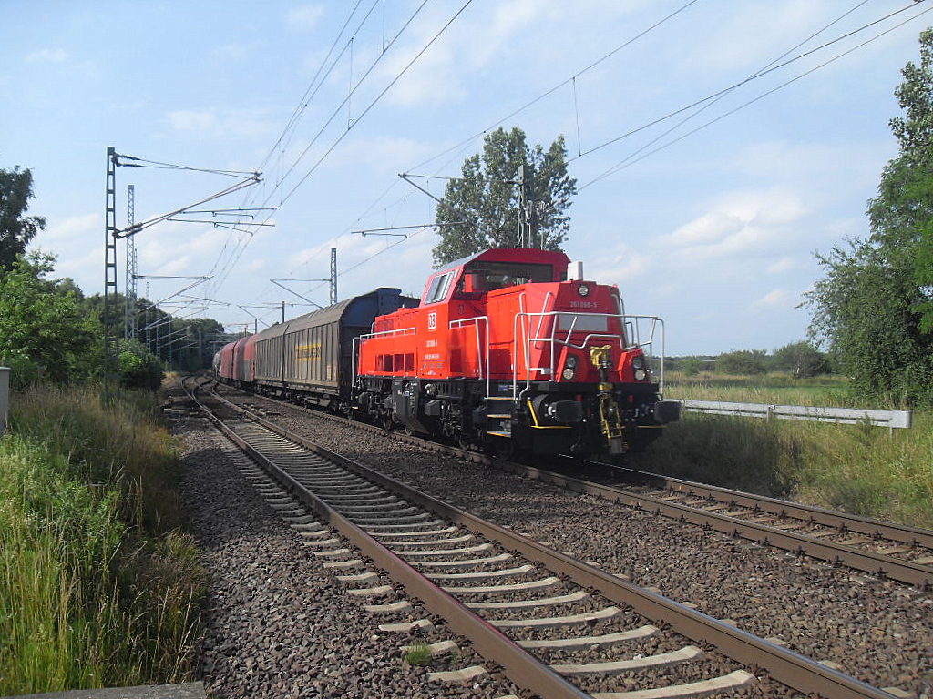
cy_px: 350
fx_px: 916
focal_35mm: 34
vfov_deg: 41.8
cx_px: 466
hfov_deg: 54.0
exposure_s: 1/180
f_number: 7
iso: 80
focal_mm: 6.3
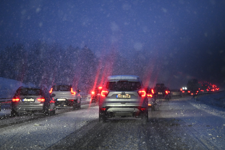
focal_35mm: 155
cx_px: 112
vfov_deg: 8.9
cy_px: 75
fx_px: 969
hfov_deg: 13.2
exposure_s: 1/160
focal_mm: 155
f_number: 2.8
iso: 6400
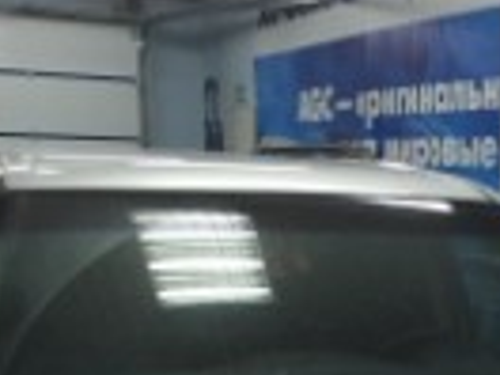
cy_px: 489
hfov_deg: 21.9
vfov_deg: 15.9
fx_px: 1271
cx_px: 409
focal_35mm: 88
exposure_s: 1/33
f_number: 2.2
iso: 80
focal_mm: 4.15
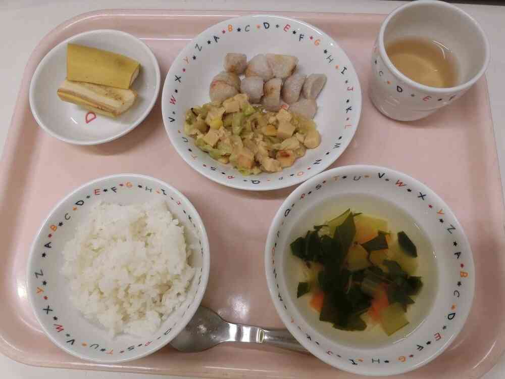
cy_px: 190
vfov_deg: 54.9
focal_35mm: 25
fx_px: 365
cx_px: 252
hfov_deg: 69.4
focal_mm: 4.5
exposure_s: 1/100
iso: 400
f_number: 3.5
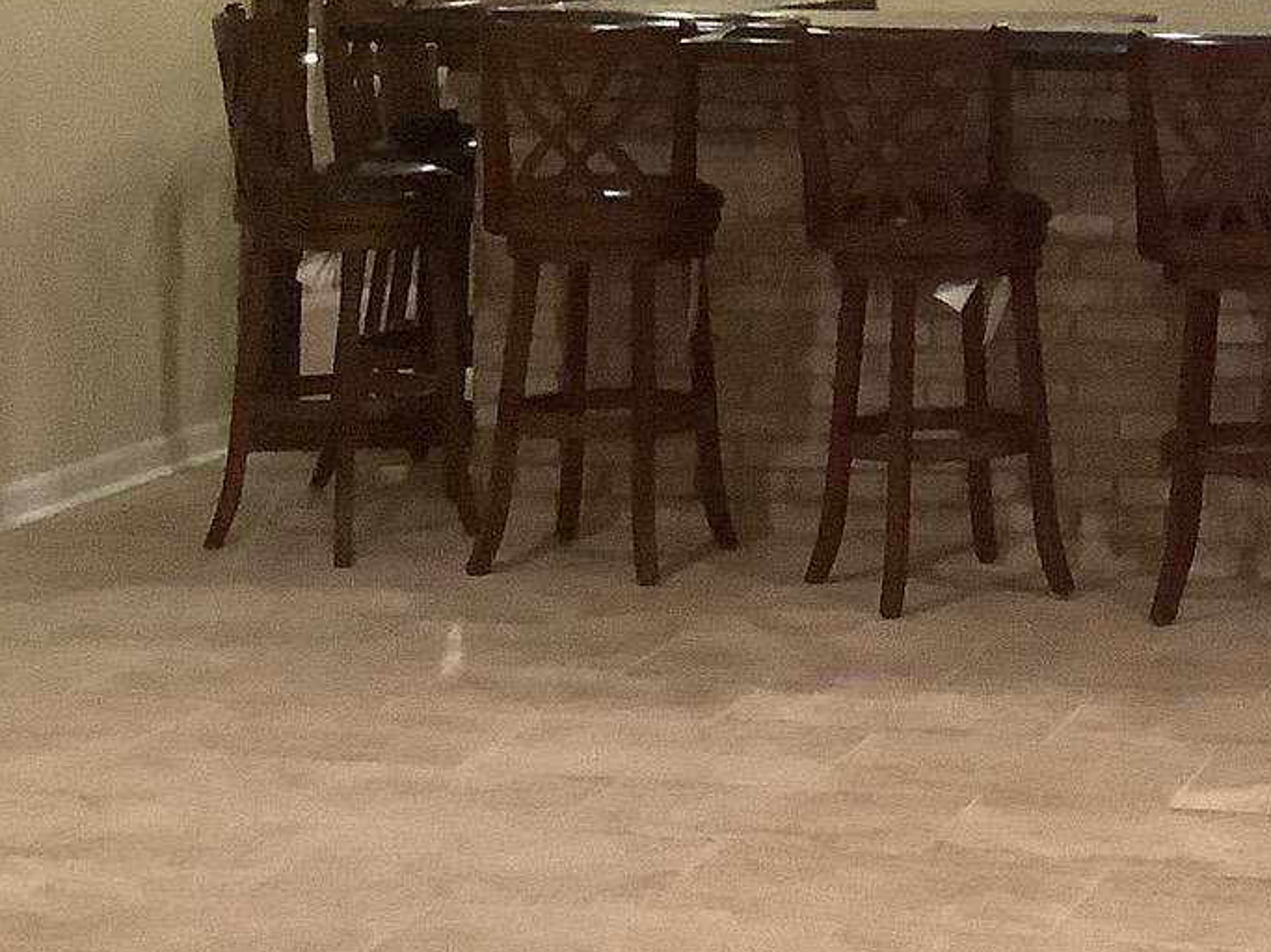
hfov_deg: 20.1
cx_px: 1412
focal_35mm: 93
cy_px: -110
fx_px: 3414
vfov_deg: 15.4
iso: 250
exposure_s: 1/50
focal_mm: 3.3
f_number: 2.4
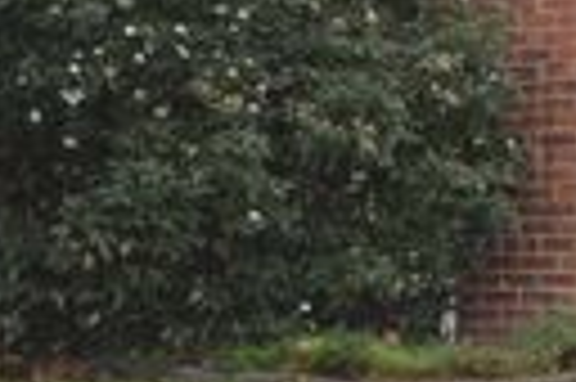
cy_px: 115
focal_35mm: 110
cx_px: 864
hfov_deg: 16.9
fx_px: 1758
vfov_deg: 12.4
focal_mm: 20
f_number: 5.6
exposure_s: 1/125
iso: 400
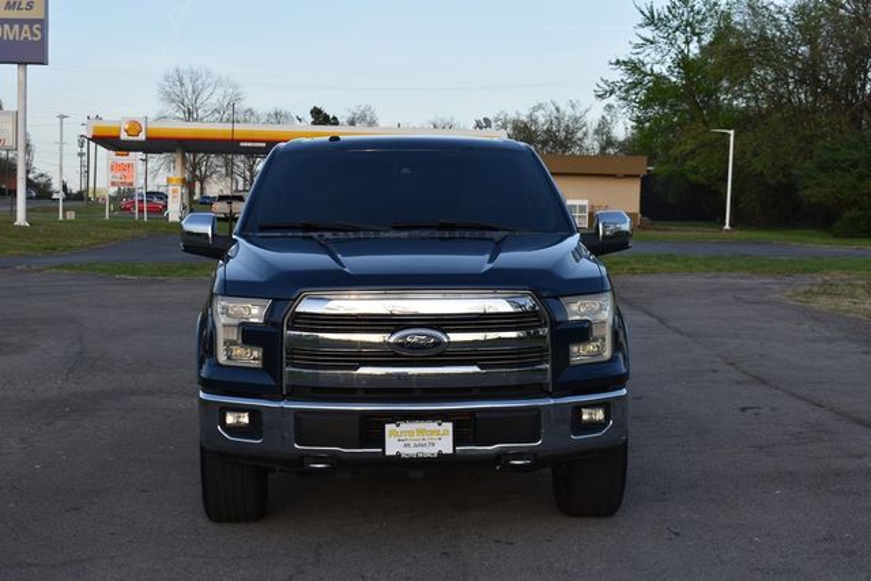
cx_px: 436
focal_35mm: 60
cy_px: 290
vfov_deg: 22.6
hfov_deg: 33.4
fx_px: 1452
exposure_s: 1/250
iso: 200
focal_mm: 40
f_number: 7.1
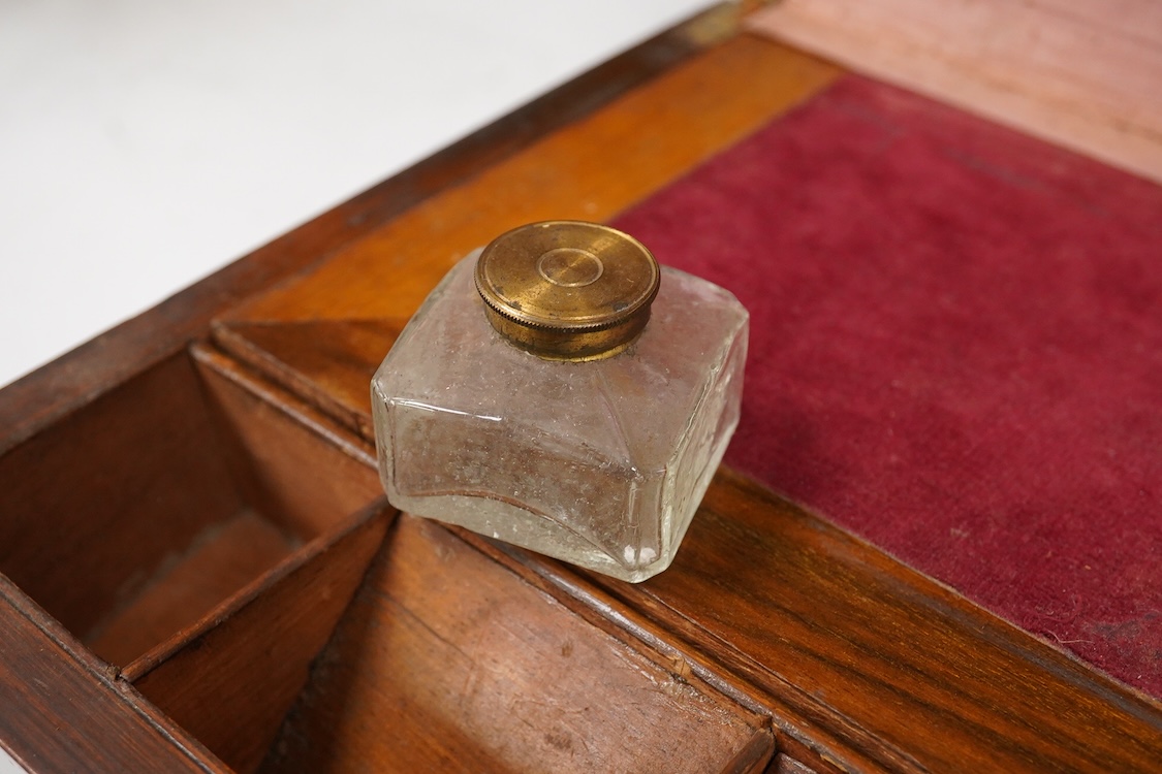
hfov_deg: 43.6
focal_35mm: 45
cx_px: 581
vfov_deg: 29.9
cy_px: 387
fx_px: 1452
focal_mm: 30
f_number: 9
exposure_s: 1/160
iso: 2500
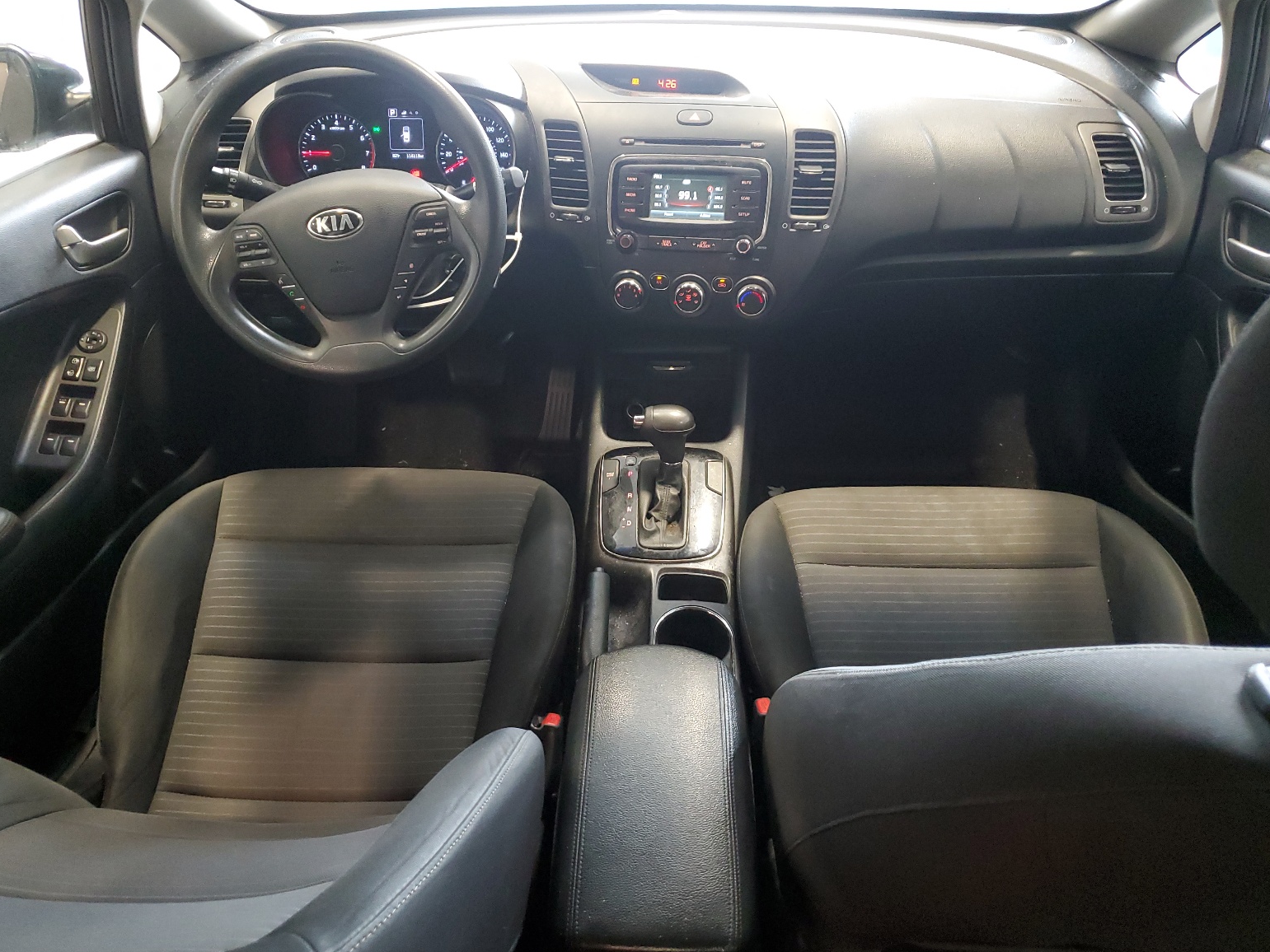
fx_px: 991
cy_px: 480
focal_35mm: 27
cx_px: 615
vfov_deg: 51.4
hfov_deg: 65.3
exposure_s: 1/40
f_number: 1.5
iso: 310
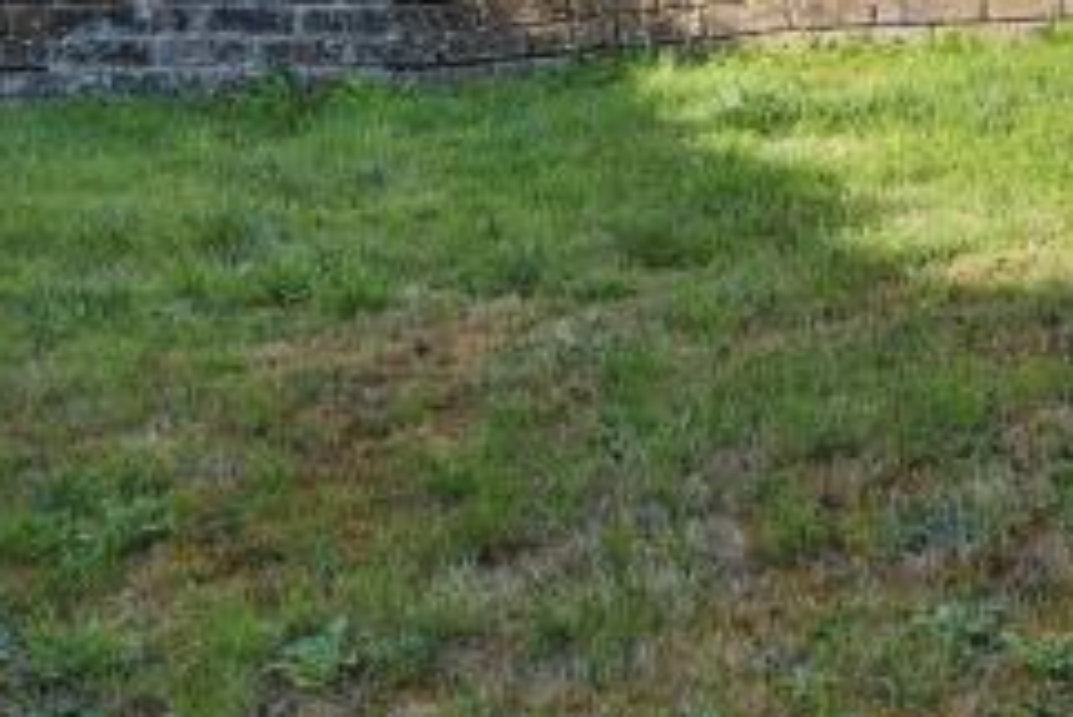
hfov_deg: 28.5
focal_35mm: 68
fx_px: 2028
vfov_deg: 18.4
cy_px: -265
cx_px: 957
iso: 320
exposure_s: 1/500
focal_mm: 16
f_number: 5.6
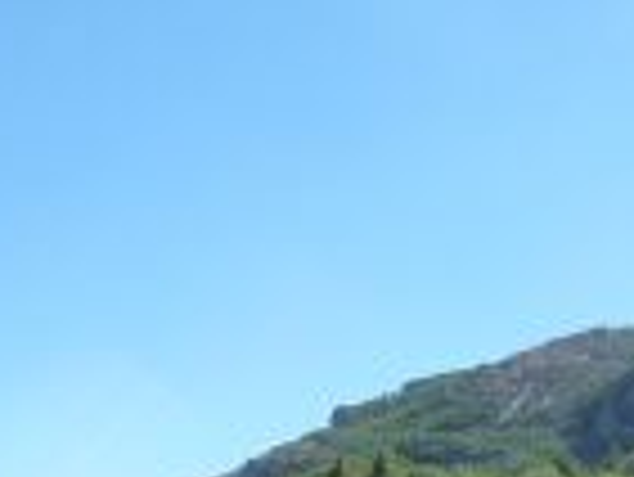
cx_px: 625
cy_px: 450
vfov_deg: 20.2
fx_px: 1301
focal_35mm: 71
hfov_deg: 26.0
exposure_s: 1/400
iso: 125
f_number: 4
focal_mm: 4.1
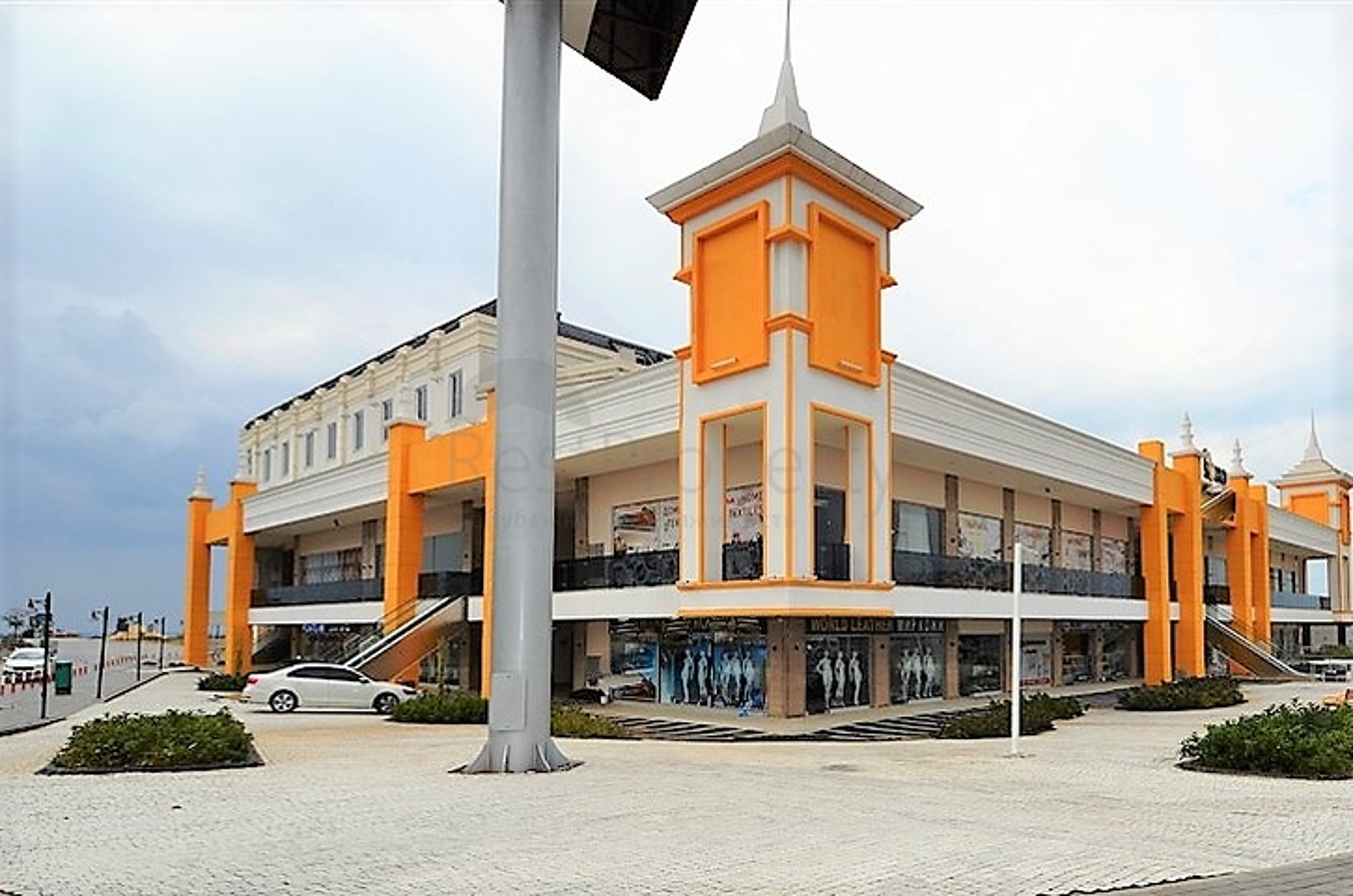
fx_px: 675
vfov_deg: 67.1
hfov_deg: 90.1
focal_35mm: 18
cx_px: 676
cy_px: 448
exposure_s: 1/250
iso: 100
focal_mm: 12
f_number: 9
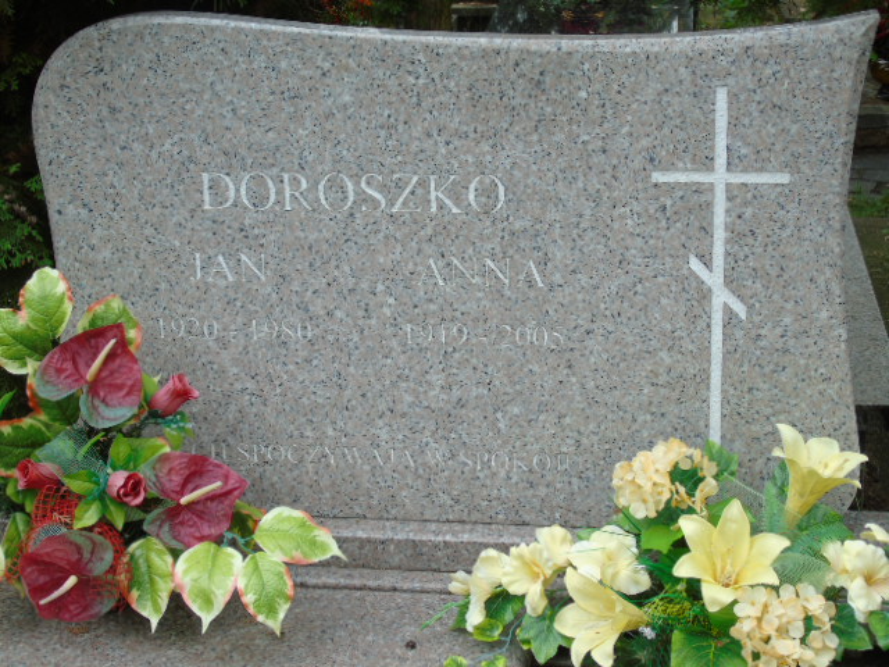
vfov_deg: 20.7
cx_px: 444
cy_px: 334
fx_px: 1823
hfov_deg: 27.4
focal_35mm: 71
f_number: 4.7
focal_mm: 13
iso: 80
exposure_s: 1/80
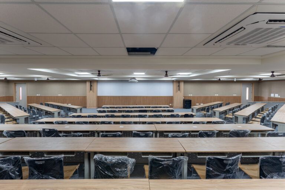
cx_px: 142
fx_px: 111
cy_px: 95
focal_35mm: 14
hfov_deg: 104.3
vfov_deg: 81.2
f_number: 7.1
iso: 200
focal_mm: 14
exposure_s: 1/6
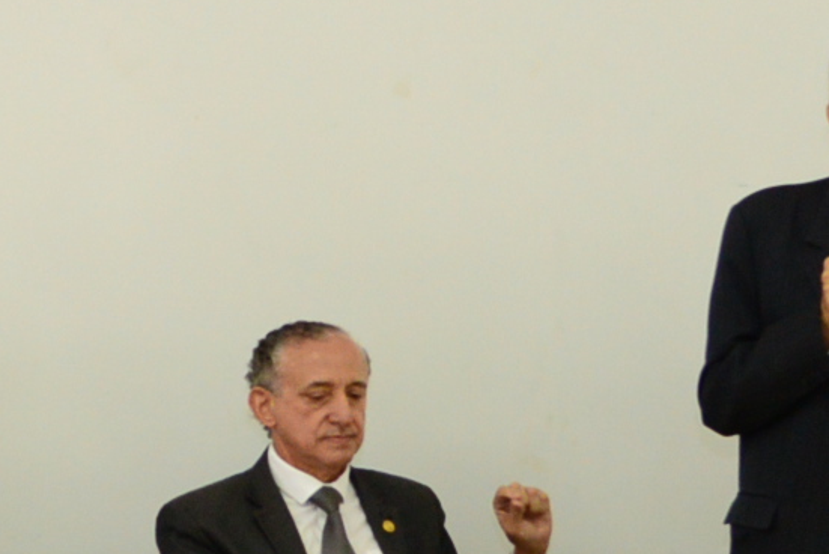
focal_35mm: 131
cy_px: 214
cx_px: 47
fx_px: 3018
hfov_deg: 15.4
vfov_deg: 10.5
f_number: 4
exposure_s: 1/125
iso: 1600
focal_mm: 24
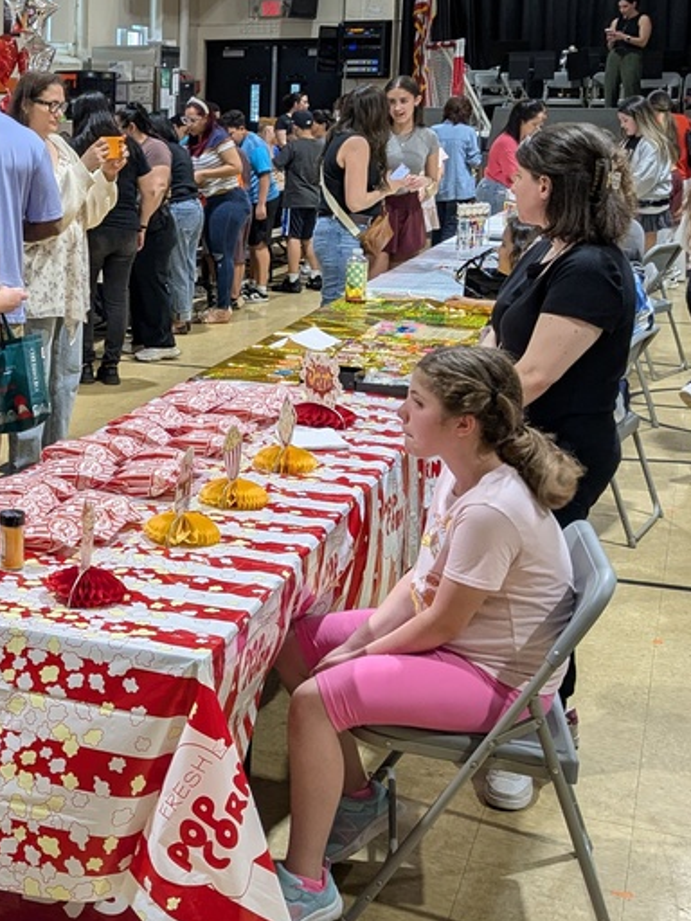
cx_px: 7
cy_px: 299
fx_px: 1437
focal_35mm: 54
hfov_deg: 25.7
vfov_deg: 35.2
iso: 65
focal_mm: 4.38
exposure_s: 1/120
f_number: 1.73
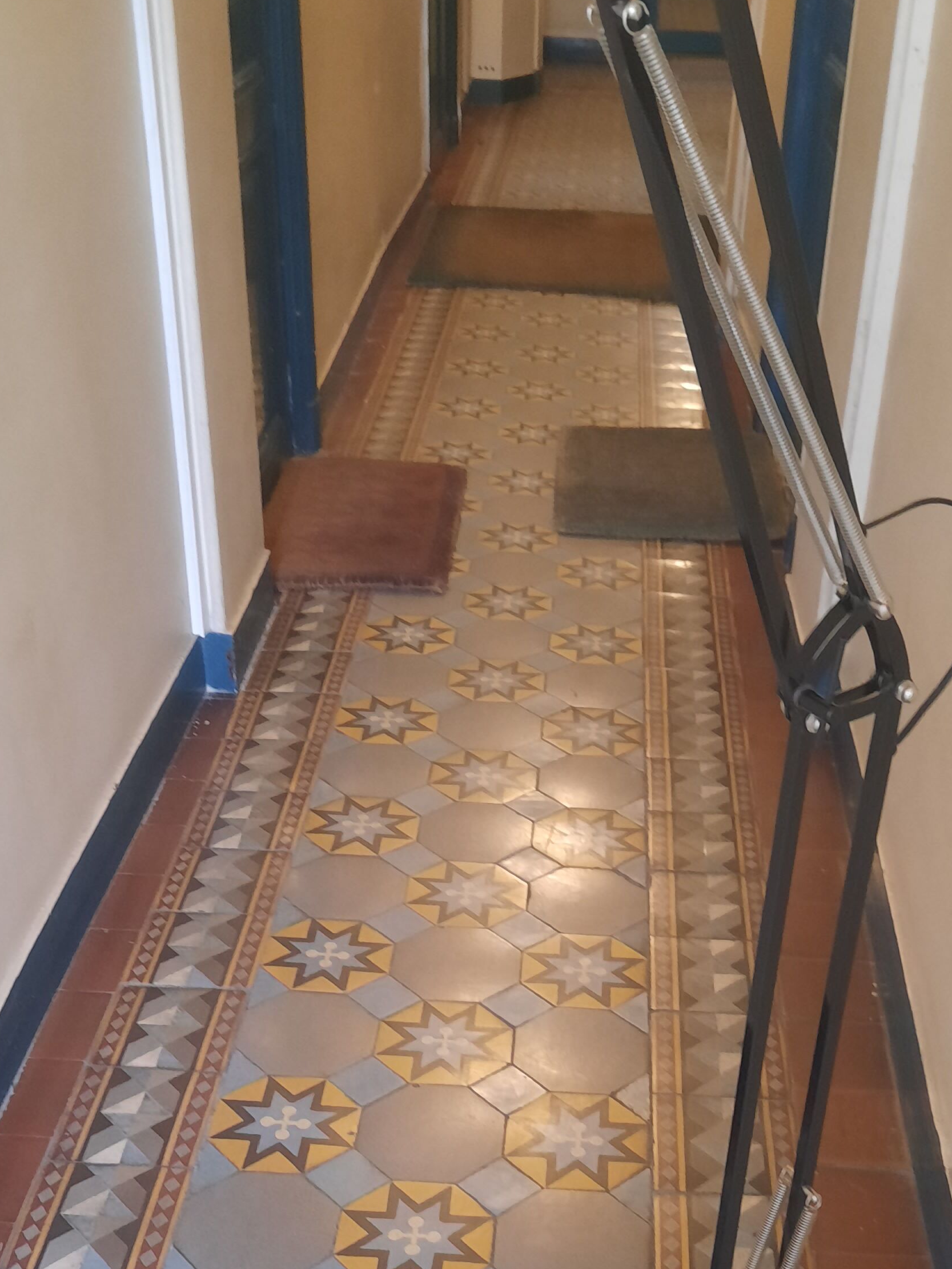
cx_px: 549
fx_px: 1650
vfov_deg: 40.7
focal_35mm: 45
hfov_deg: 32.1
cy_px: 970
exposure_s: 1/25
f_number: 2
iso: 400
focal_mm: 4.6
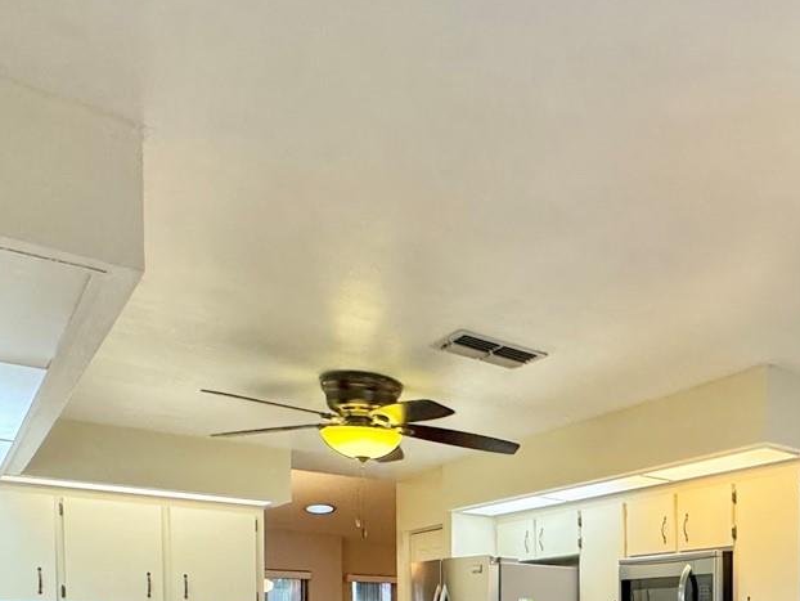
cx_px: 710
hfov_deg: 46.6
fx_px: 832
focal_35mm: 36
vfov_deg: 34.2
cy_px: 664
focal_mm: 2.22
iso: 320
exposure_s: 1/120
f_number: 2.2
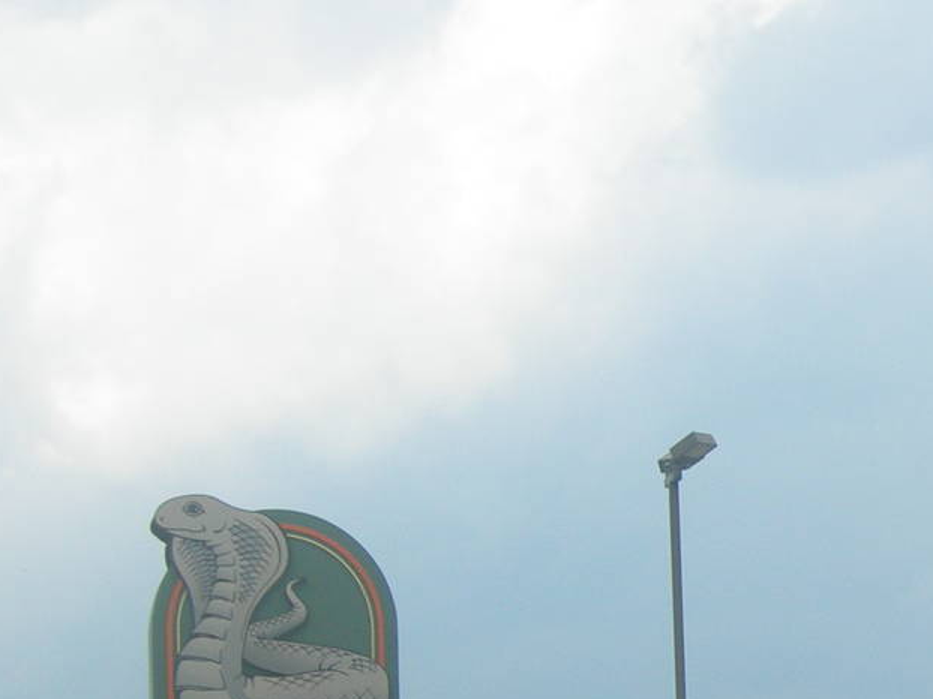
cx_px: 1095
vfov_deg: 9.4
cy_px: 754
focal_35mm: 157
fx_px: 4230
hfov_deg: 12.3
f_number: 5.9
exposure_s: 1/250
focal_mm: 12.7
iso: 50
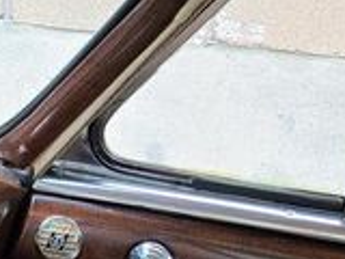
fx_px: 1037
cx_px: -50
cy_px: 410
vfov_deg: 13.3
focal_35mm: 104
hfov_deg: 18.1
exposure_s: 1/59
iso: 40
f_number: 1.8
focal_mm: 5.4
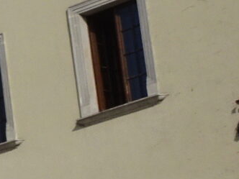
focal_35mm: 247
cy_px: 121
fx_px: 1705
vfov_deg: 6.0
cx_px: -580
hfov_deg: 6.9
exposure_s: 1/1600
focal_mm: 5.43
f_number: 4
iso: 80
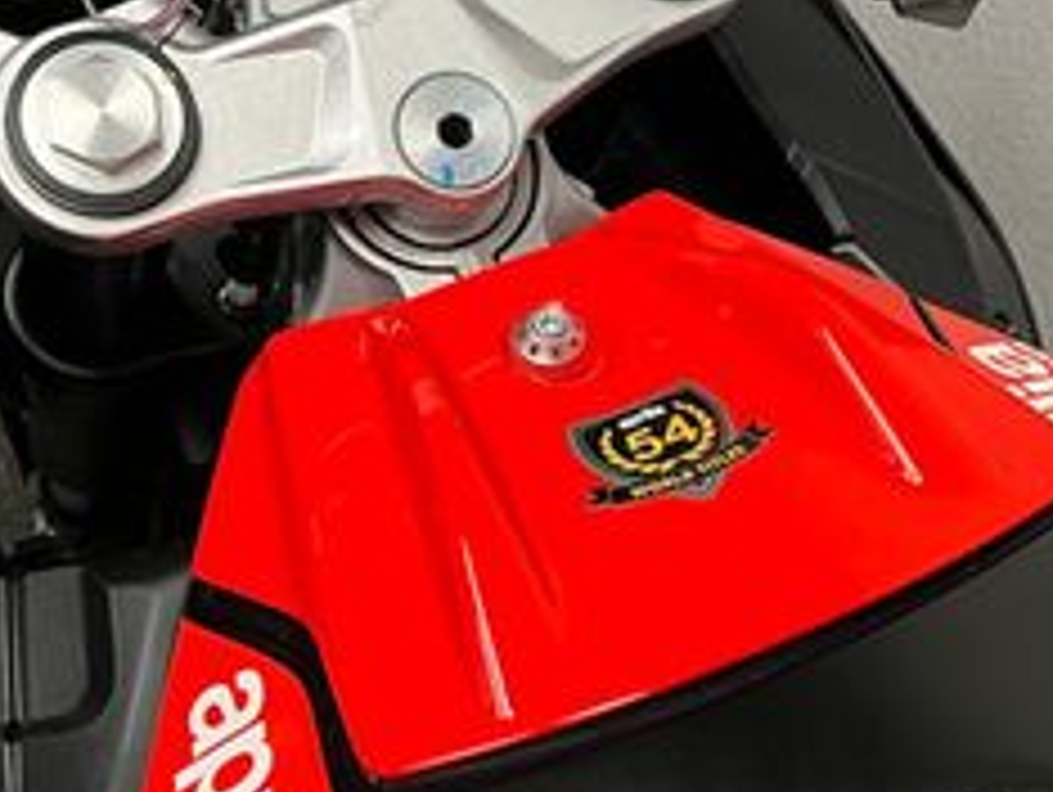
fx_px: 2162
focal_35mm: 71
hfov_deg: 27.3
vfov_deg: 20.8
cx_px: 598
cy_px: 428
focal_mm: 5.1
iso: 80
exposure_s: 1/50
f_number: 1.6
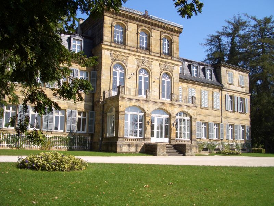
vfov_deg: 40.7
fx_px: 277
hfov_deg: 52.6
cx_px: 137
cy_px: 103
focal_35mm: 35
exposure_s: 1/320
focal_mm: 5.8
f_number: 4.3
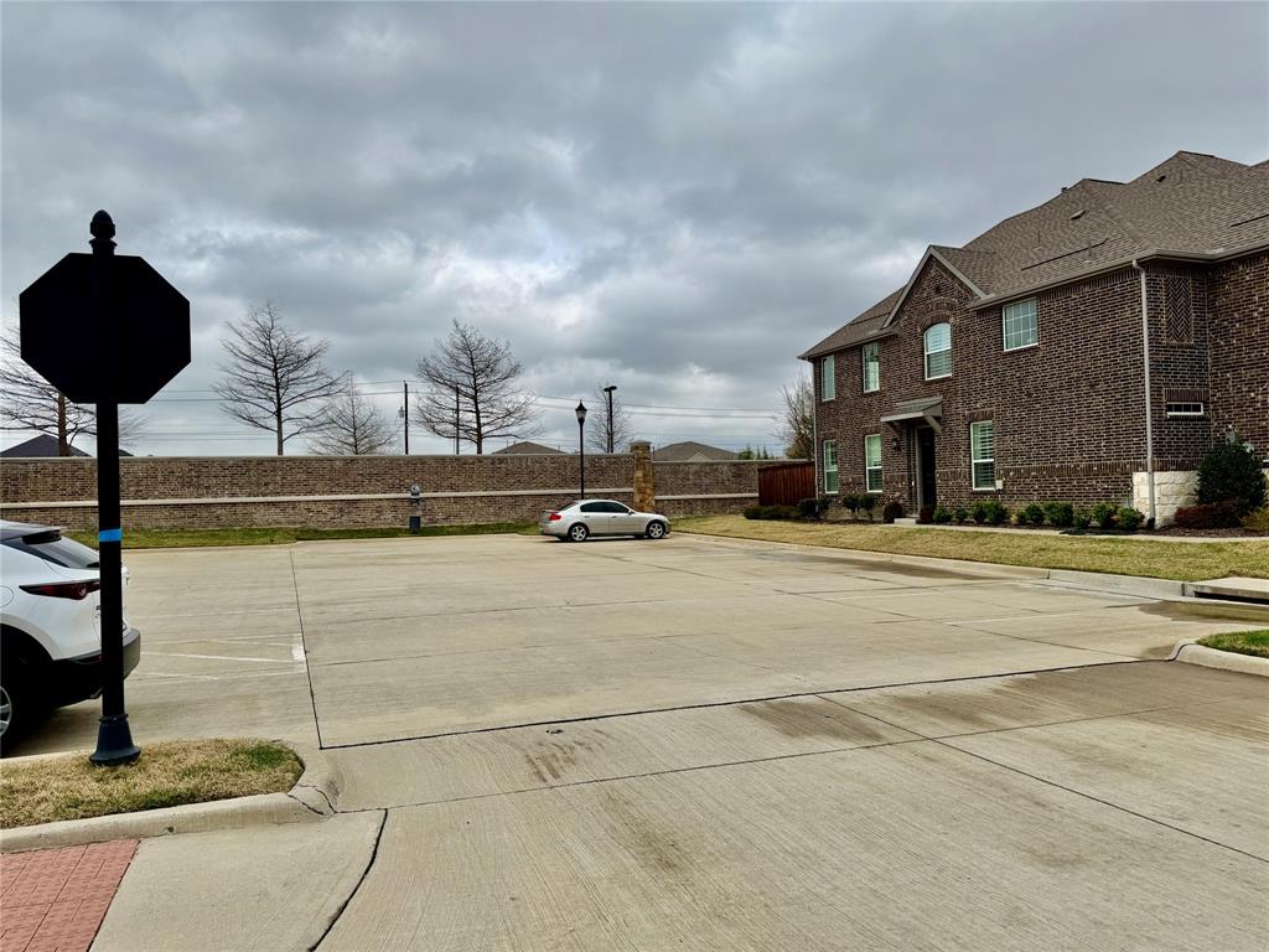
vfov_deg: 56.8
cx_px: 634
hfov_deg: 71.6
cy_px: 476
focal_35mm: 24
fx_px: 880
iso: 80
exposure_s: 1/6173
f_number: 1.78
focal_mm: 6.76
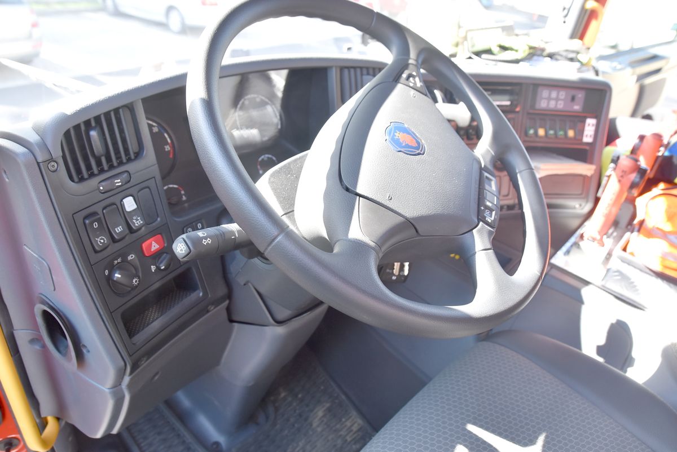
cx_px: 338
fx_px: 480
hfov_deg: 70.4
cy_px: 226
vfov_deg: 50.5
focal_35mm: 26
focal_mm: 17
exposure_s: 1/125
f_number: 5.6
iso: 400
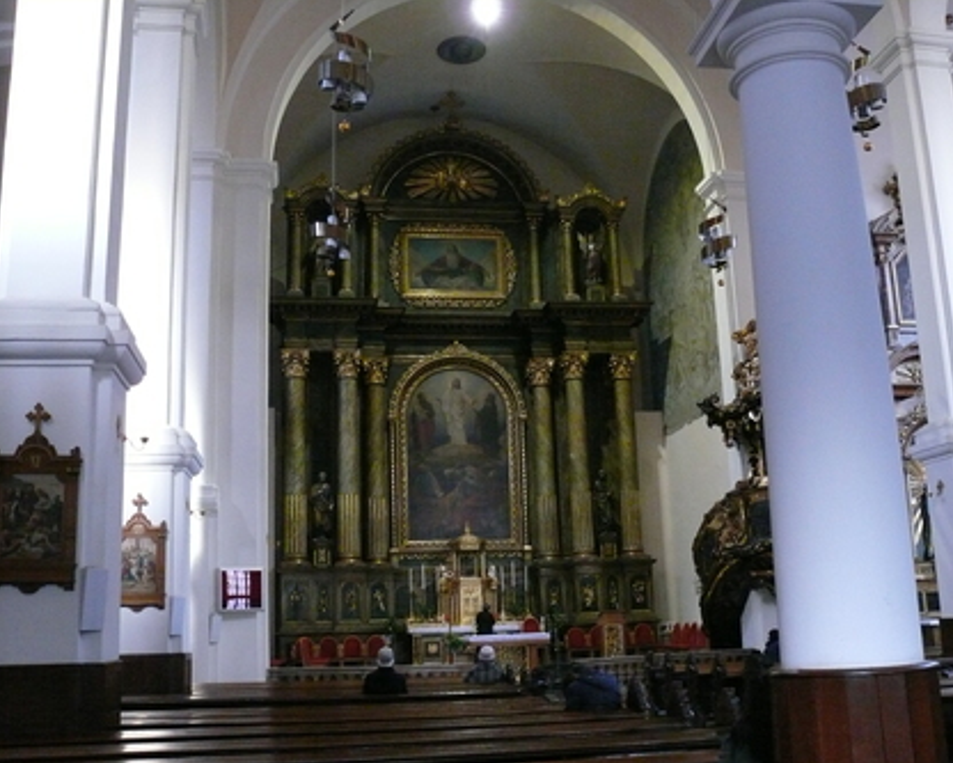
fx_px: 1044
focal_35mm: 37
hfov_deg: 49.0
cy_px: 385
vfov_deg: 40.1
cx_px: 506
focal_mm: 7.4
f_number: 2.8
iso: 800
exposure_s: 1/25
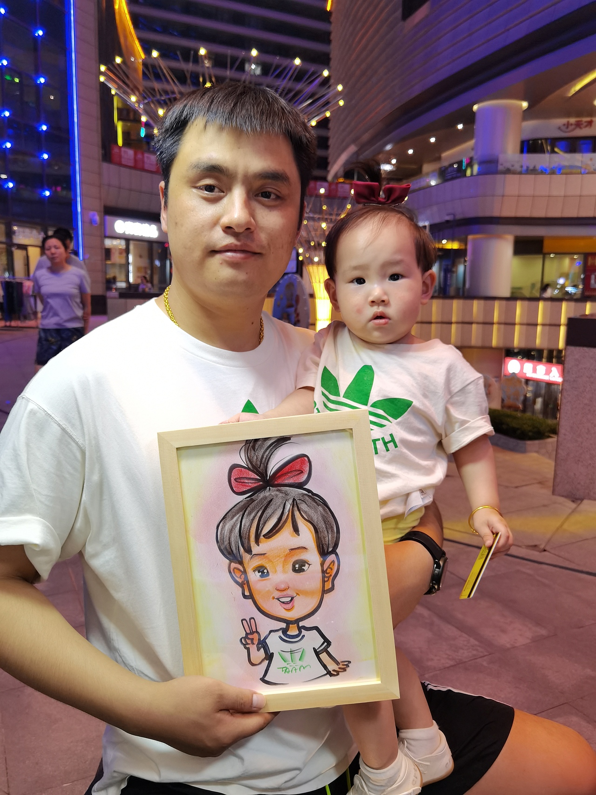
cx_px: 298
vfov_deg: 65.3
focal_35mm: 27
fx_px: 620
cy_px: 398
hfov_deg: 51.3
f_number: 1.9
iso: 160
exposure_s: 1/100
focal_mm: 6.71
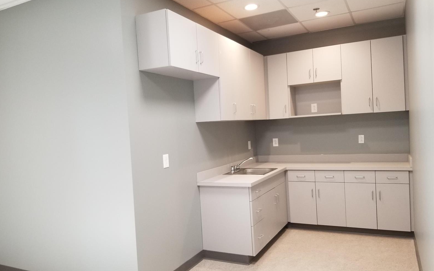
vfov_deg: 44.5
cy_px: 140
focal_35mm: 28
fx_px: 331
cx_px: 214
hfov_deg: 66.5
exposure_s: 1/60
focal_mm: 4.3
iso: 200
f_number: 1.7
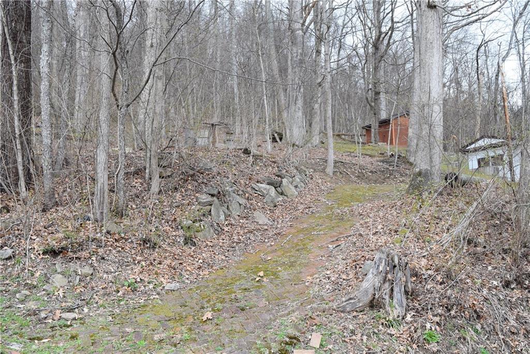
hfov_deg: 55.1
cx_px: 265
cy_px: 177
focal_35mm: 34
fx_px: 508
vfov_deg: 38.4
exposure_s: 1/200
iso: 400
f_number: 7.1
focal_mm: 23
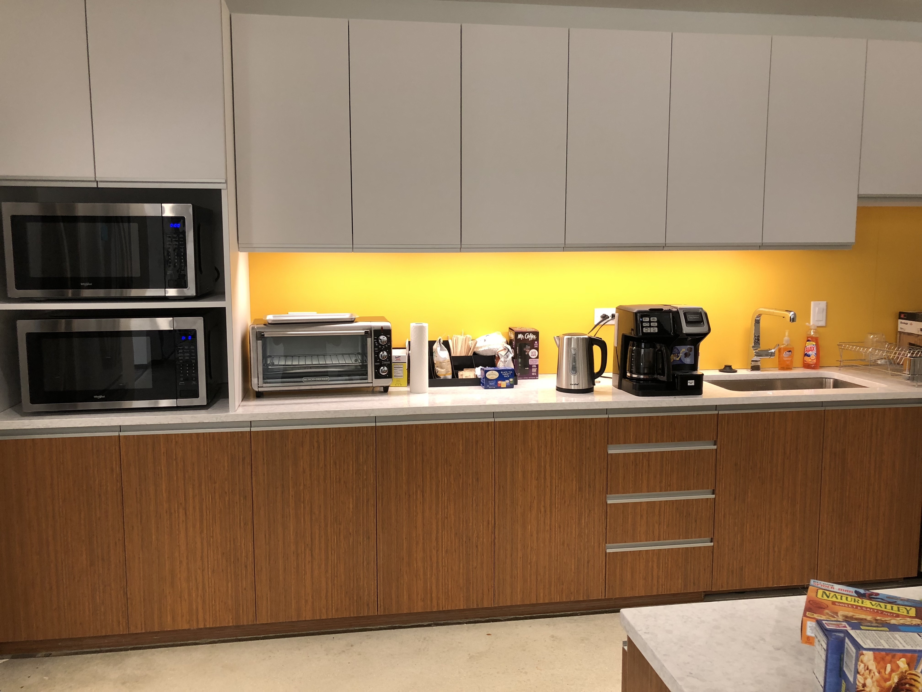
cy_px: 346
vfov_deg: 48.2
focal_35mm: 29
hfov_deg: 61.7
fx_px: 772
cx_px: 461
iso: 25
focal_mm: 3.99
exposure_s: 1/30
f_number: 1.8
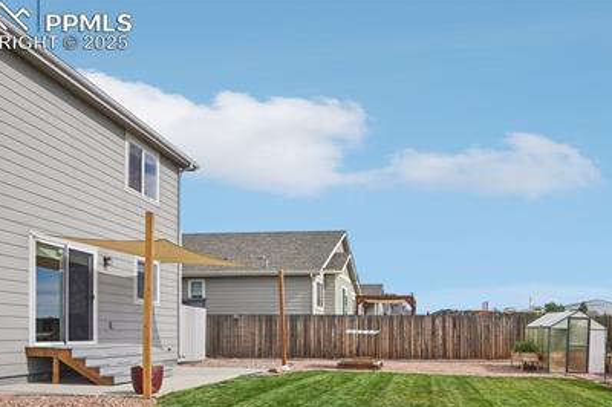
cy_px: 323
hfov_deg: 70.6
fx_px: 408
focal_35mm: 24
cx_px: 430
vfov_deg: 50.0
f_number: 8
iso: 100
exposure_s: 1/250
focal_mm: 10
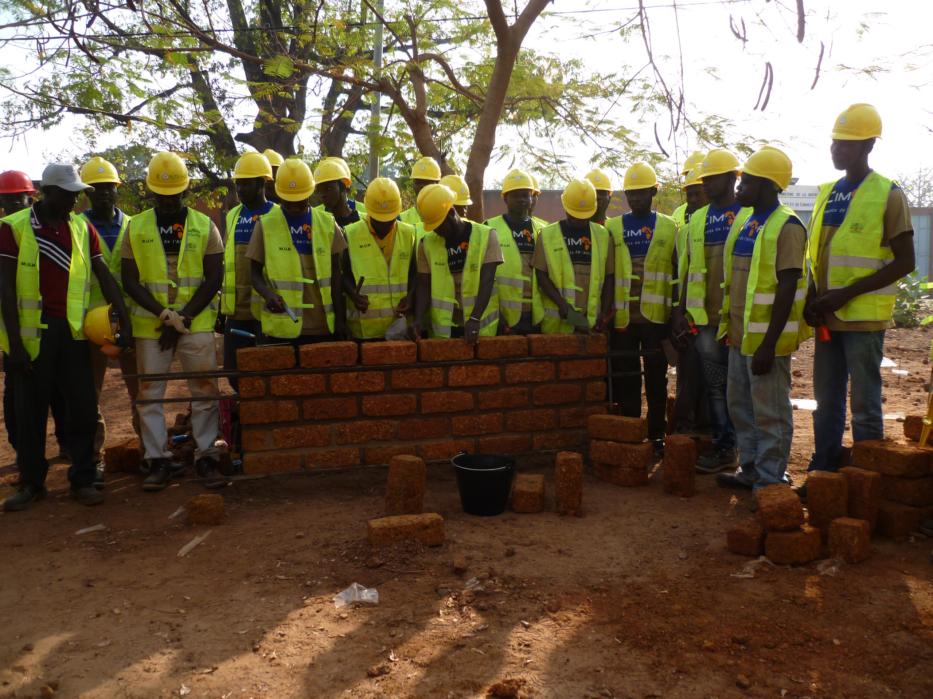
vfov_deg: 49.7
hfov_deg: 63.4
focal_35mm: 28
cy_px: 350
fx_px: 755
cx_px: 466
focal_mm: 5
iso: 80
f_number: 2.8
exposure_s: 1/400
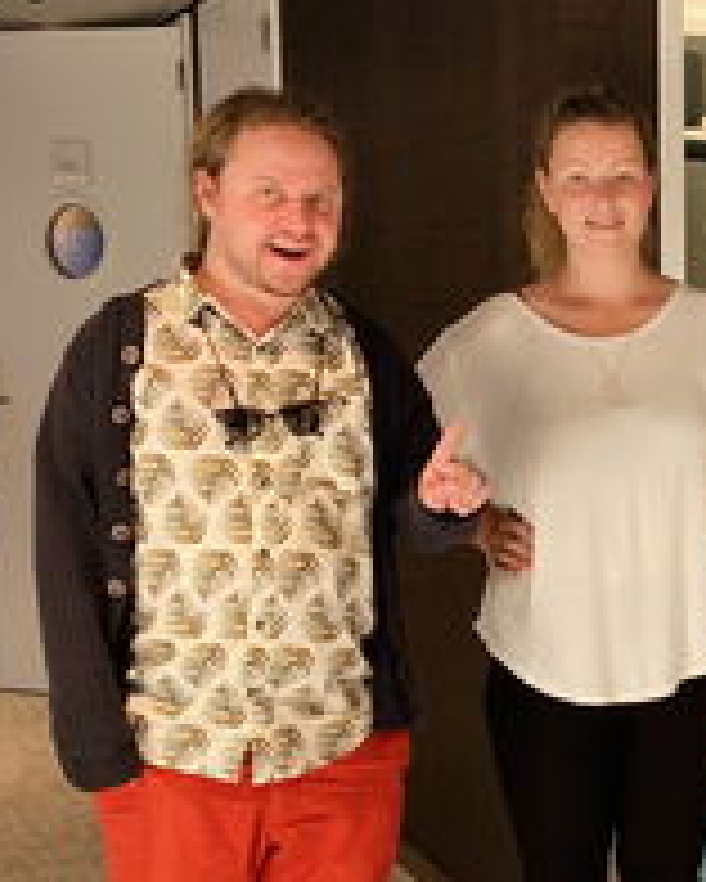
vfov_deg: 25.8
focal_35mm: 73
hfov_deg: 19.5
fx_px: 1905
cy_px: 626
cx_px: 886
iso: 80
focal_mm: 4.25
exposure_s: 1/121
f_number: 1.8
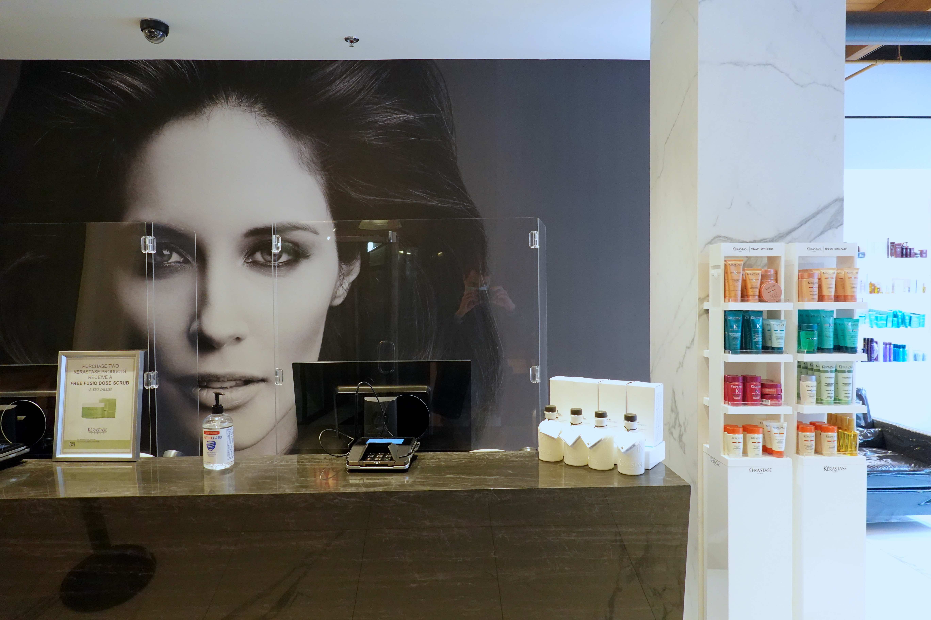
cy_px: 310
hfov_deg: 73.7
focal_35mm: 24
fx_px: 621
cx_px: 466
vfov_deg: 53.1
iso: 1600
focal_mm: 9
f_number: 2.8
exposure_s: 1/60
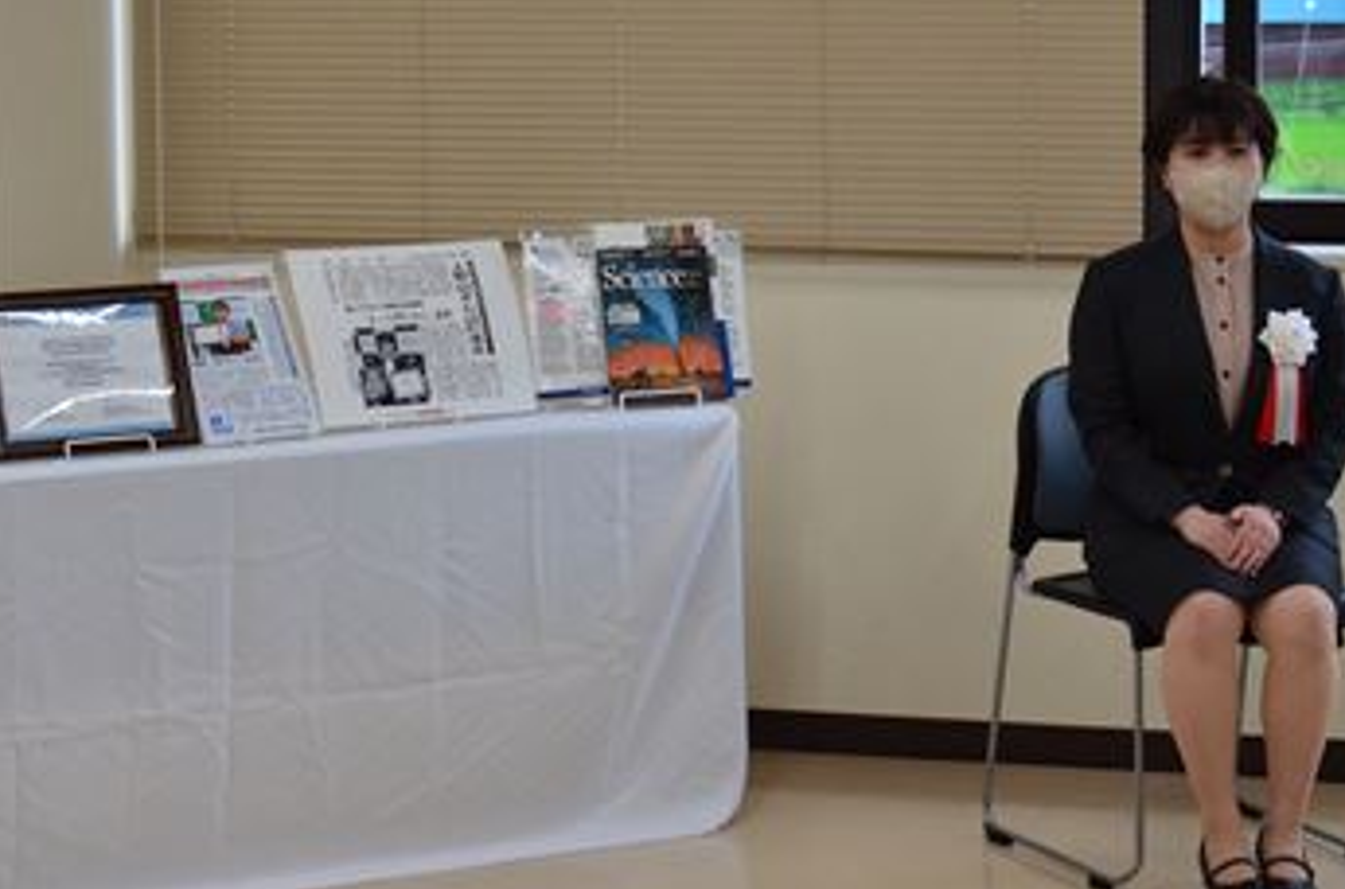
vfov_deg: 12.0
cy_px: 294
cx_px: 710
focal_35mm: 113
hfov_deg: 18.1
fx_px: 4210
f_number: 7.1
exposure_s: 1/320
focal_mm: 52
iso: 1600
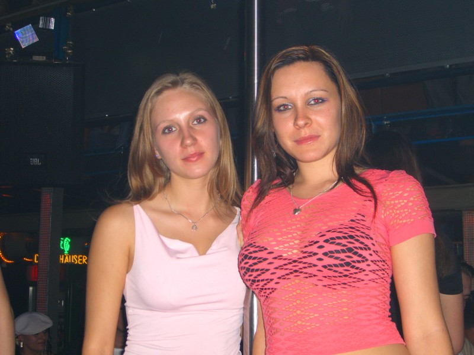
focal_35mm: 57
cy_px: 178
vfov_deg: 25.7
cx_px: 237
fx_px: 781
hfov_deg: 33.8
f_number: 3.6
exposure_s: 1/60
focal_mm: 11.8
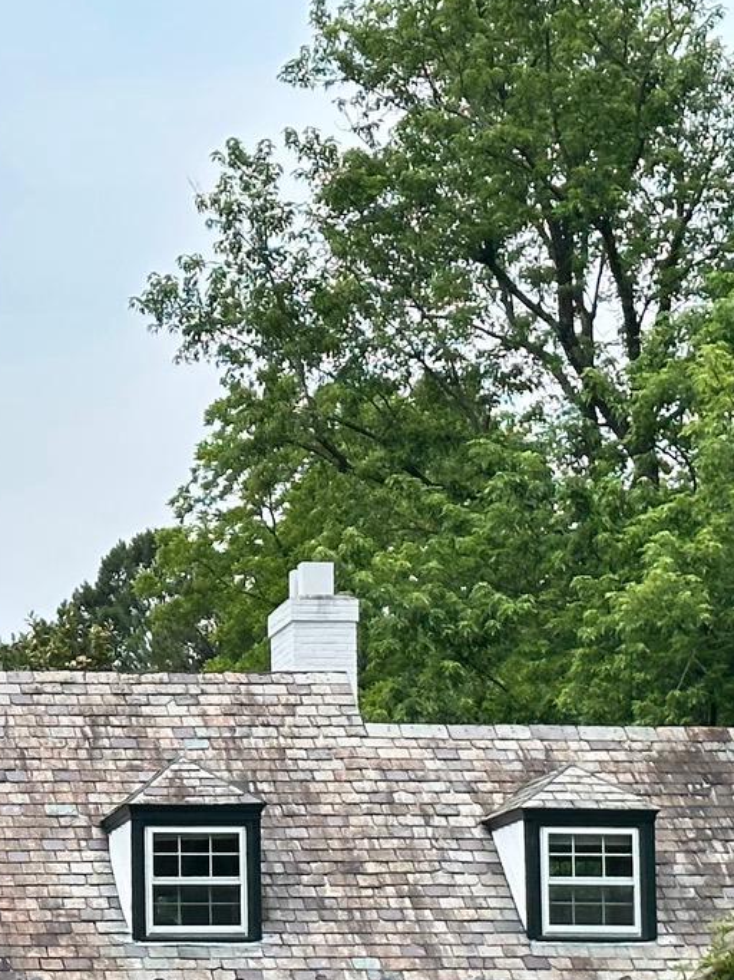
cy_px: 857
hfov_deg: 10.2
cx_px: 47
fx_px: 4072
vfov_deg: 13.6
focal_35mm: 144
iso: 64
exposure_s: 1/2203
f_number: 1.78
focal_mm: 6.86
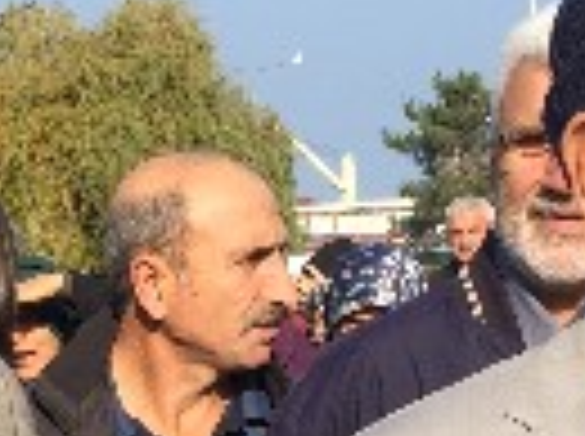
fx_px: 2530
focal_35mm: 150
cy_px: 584
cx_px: 266
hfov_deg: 13.2
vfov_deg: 9.7
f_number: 2.2
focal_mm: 4.15
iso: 32
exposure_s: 1/1364
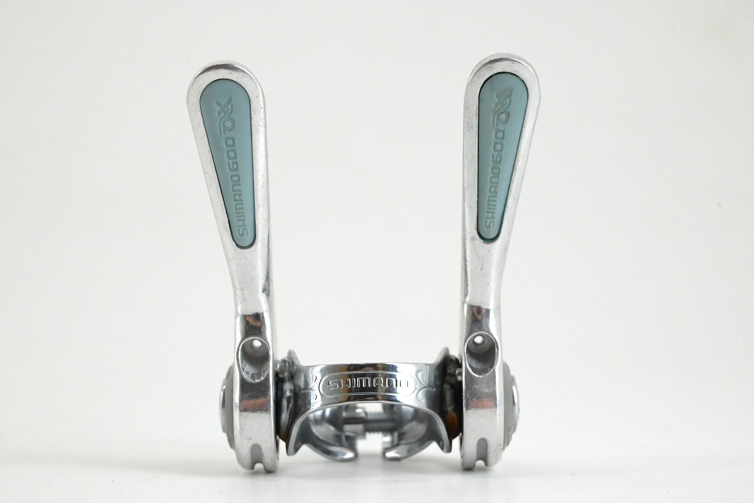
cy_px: 254
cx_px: 372
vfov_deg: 19.5
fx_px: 1466
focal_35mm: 70
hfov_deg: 28.8
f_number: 13
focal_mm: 69
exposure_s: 1/640
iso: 8000
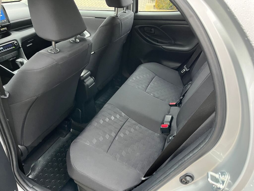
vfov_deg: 53.1
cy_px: 96
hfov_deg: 67.3
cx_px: 127
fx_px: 191
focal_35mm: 26
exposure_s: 1/52
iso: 500
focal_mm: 5.1
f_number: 1.6
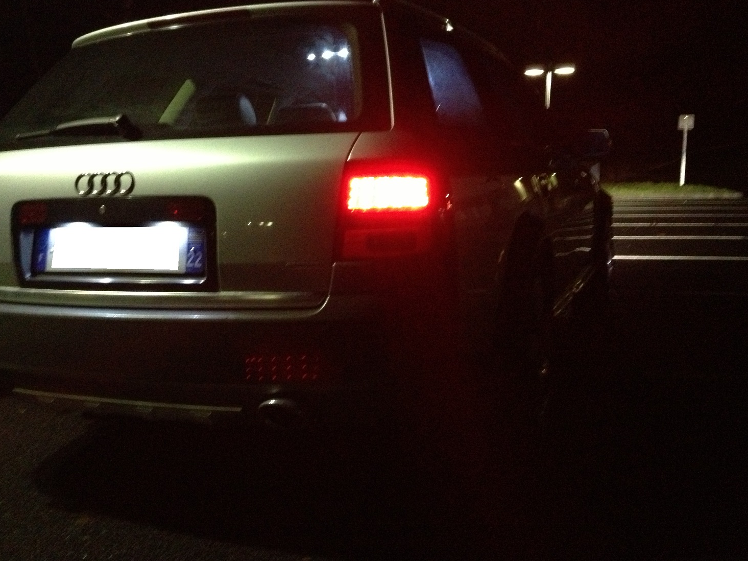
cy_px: 277
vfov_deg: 36.8
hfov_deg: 47.8
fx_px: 843
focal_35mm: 39
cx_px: 335
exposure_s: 1/15
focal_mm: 4.28
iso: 800
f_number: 2.4
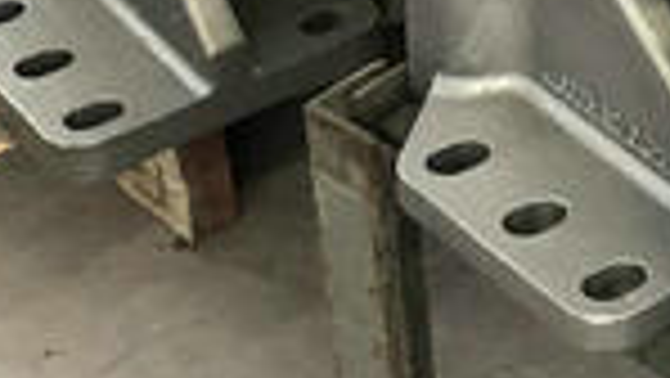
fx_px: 2915
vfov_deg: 7.1
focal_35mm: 164
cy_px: -378
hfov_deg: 11.8
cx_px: 1304
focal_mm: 3.99
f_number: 1.8
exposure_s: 1/17
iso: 40
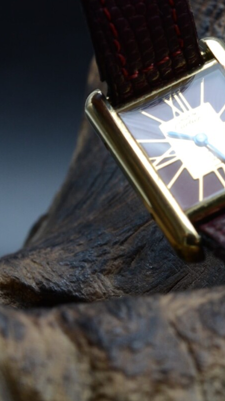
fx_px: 1751
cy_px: 178
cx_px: 229
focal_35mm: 165
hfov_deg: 7.3
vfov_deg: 13.0
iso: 500
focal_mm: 60
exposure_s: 1/40
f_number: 10
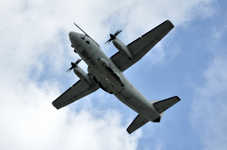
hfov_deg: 10.2
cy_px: 75
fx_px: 1275
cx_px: 114
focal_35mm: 202
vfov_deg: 6.8
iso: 200
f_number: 5
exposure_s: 1/1000
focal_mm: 135
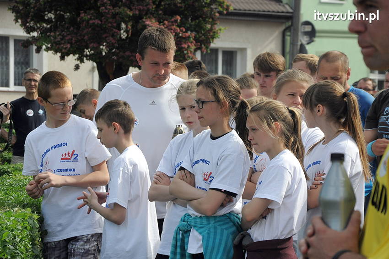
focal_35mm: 158
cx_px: 194
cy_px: 130
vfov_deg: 8.7
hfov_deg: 13.1
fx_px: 1700
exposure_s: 1/1000
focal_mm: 105
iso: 800
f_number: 8
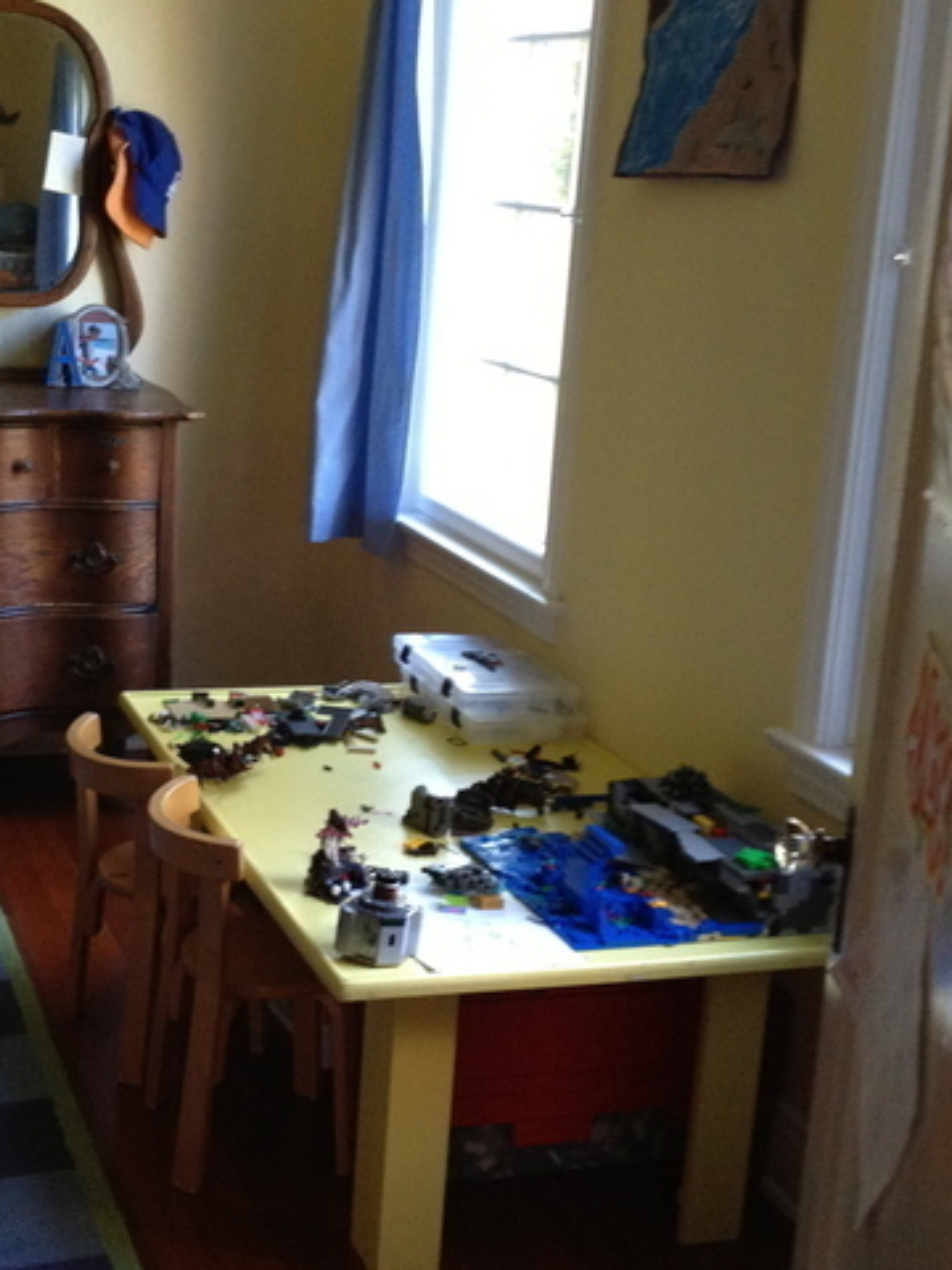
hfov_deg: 25.9
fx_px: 2053
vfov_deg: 34.3
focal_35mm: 56
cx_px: 278
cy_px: 579
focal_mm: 4.28
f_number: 2.4
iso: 160
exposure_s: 1/20
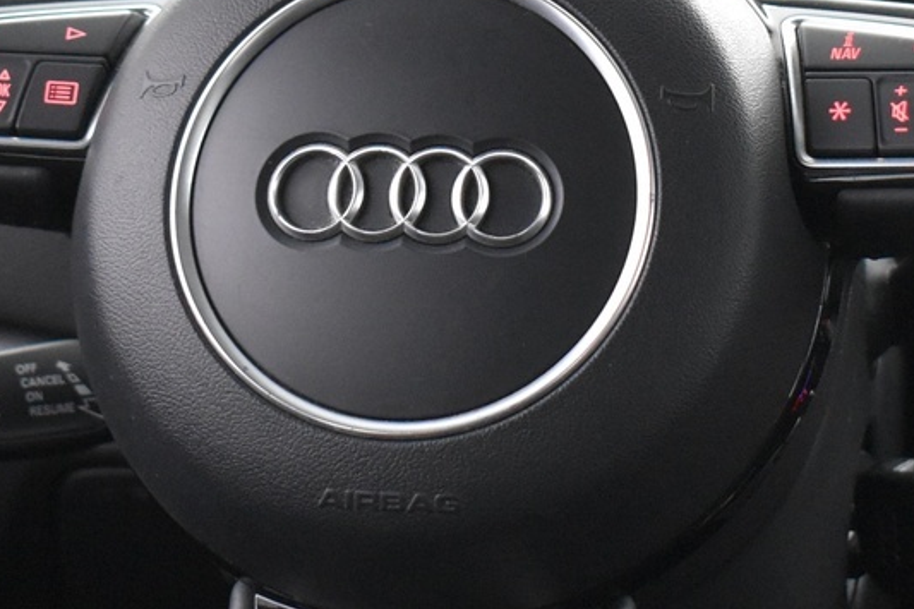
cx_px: 490
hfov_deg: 14.1
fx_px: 3705
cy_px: 218
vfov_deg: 9.4
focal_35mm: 146
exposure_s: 1/15
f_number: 4.5
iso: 3200
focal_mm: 32
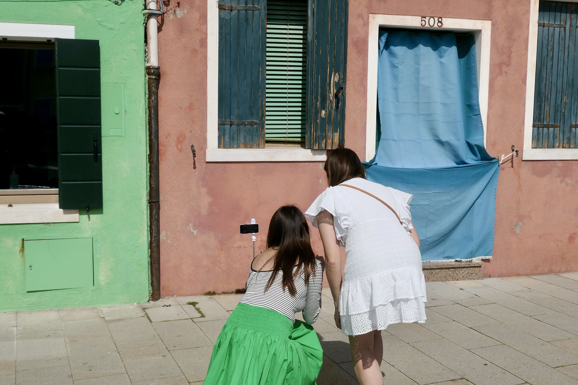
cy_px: 192
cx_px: 289
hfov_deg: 48.5
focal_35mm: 40
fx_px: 642
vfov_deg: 33.4
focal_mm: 14.7
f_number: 8
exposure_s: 1/1300
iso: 200
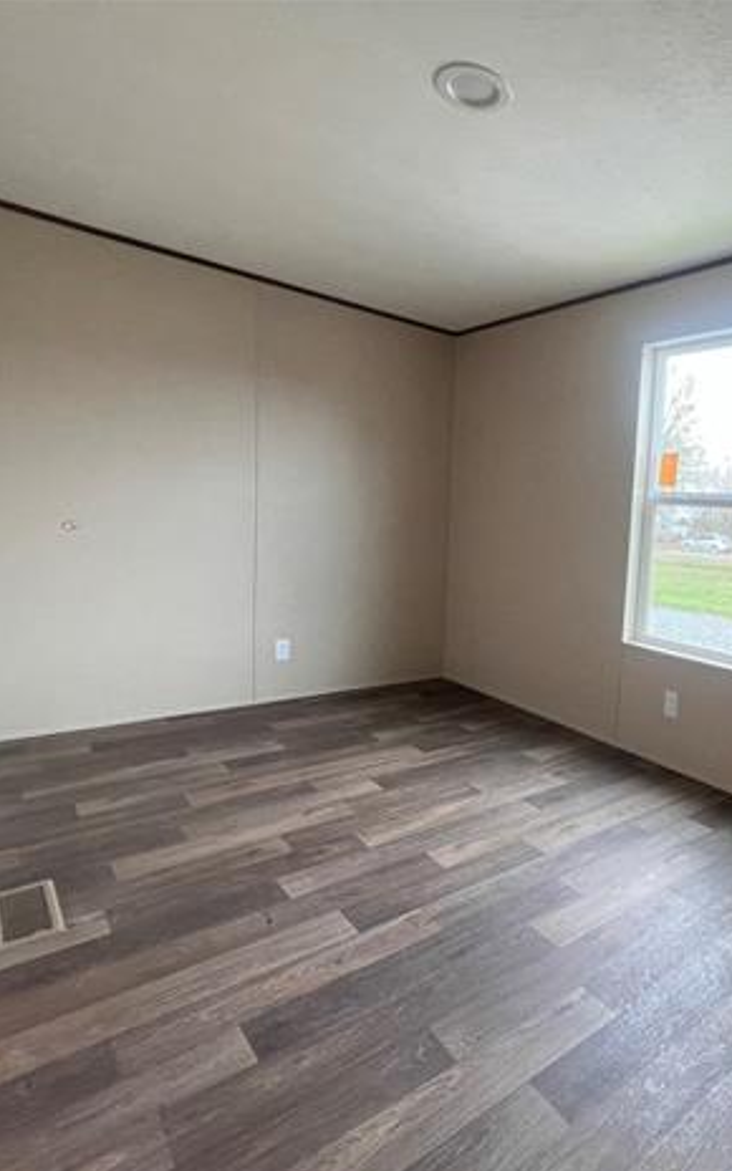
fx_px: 606
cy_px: 603
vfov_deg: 88.0
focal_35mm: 19
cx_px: 601
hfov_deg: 56.9
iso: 125
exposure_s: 1/120
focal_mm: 1.57
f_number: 1.8
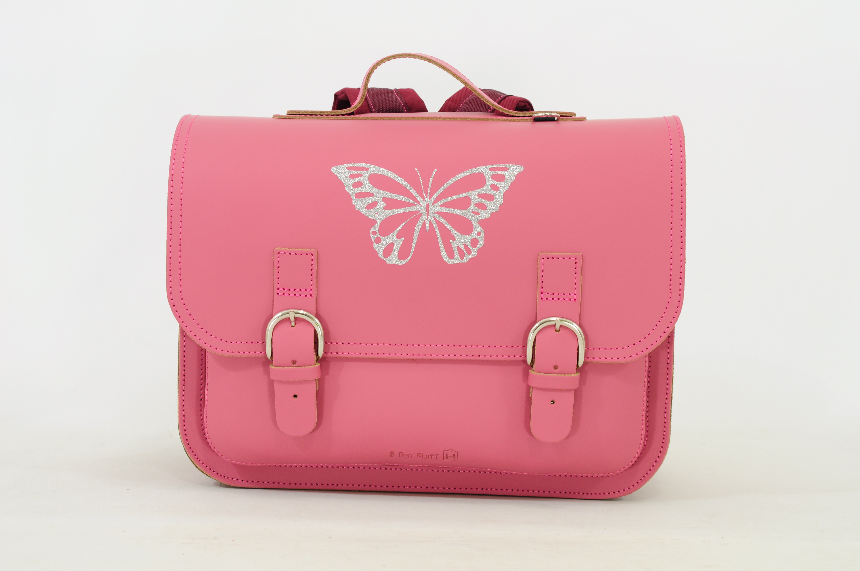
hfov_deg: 29.9
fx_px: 1611
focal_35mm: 68
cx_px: 430
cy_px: 286
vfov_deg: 20.1
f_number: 9
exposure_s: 1/25
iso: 200
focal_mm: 45
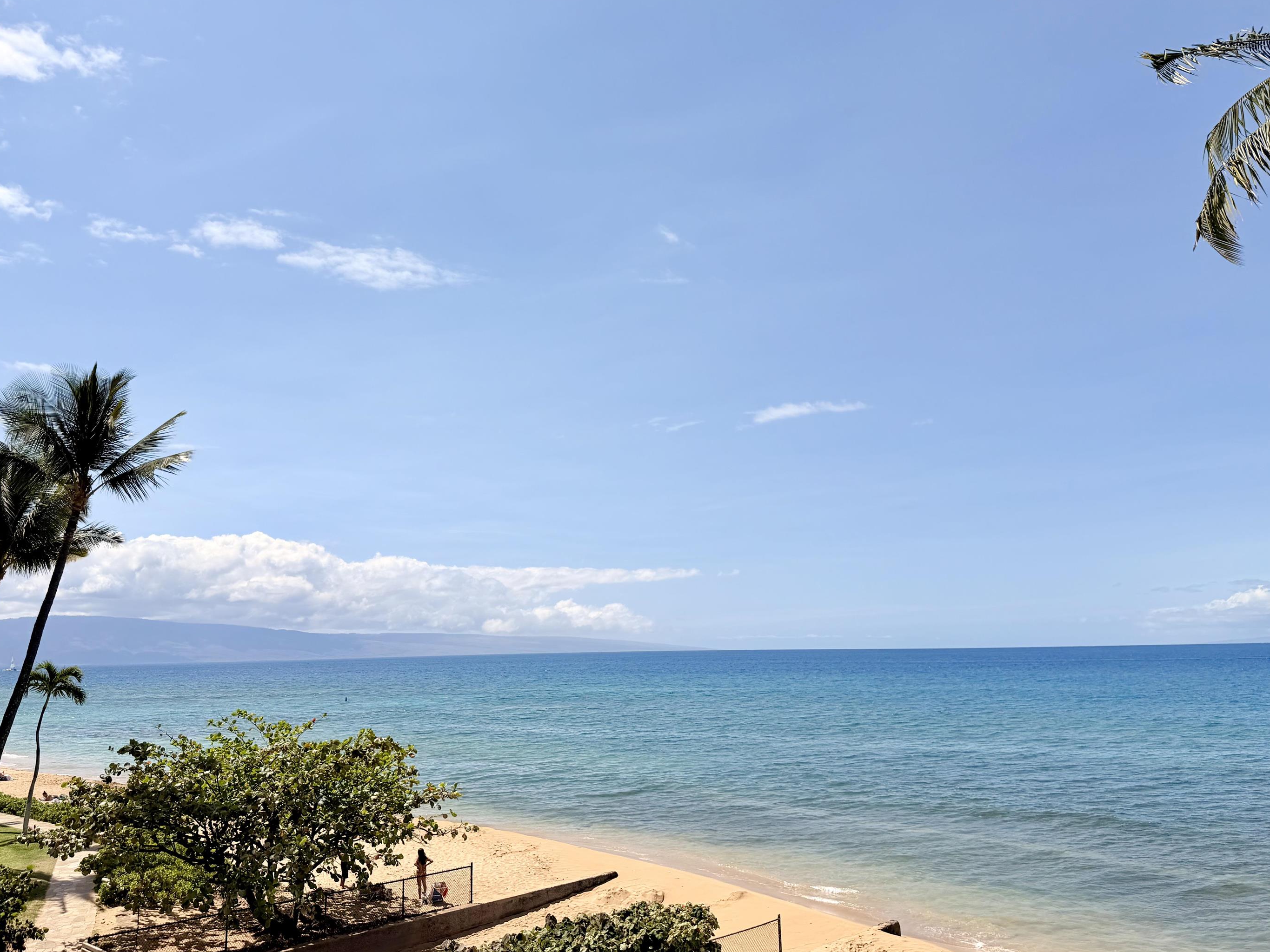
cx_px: 598
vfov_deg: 51.3
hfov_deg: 65.3
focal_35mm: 27
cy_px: 463
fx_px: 991
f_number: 1.78
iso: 80
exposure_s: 1/10309
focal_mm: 6.76
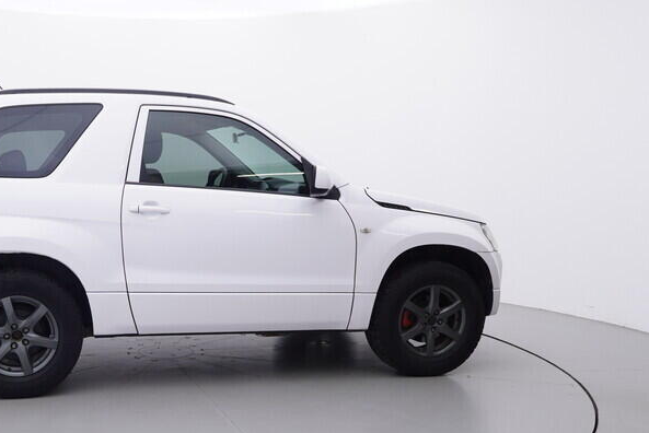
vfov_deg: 34.1
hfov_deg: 47.4
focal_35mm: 39
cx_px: 143
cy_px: 285
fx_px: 701
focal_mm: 15
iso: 200
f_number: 5
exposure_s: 1/80
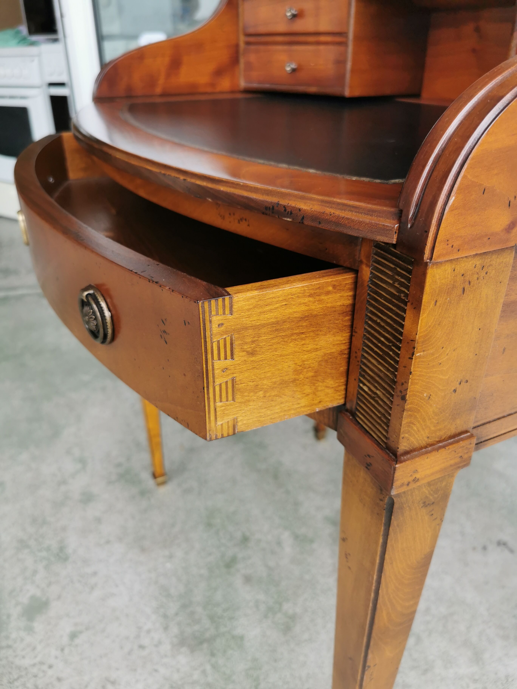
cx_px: 258
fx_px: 538
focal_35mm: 27
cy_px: 344
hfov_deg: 51.4
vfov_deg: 65.3
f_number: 1.6
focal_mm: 5.56
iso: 50
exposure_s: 1/174
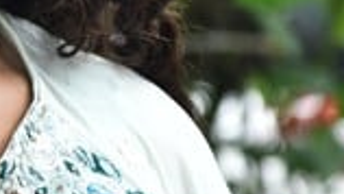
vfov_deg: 1.6
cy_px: 257
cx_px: -87
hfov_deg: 2.8
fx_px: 6980
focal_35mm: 765
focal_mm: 120
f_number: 4.5
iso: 320
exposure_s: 1/125
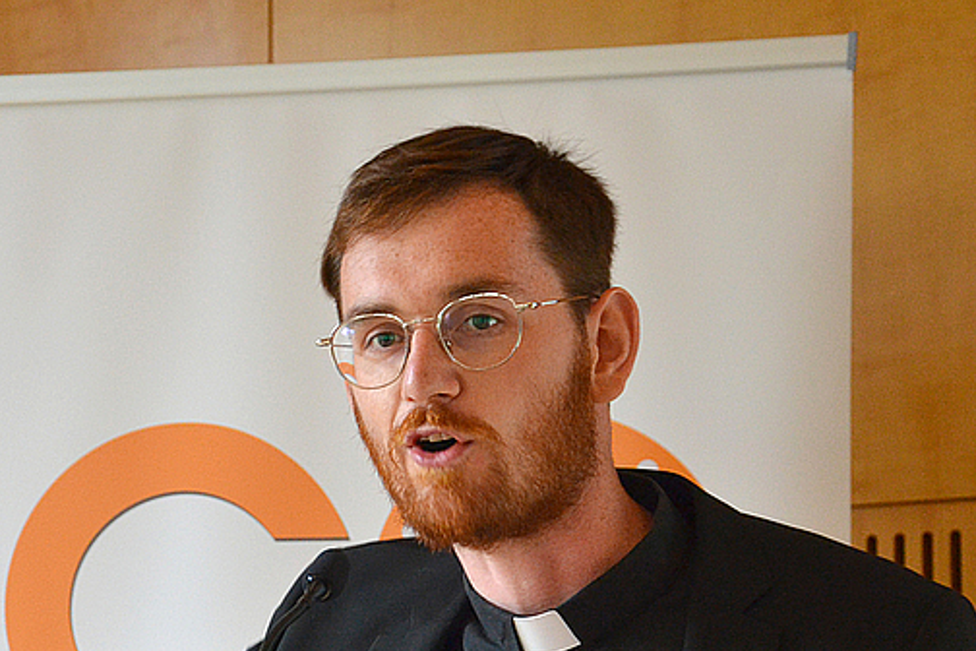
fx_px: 3633
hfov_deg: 15.3
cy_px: 504
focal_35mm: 134
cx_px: 341
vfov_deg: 10.2
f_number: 5
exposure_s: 1/60
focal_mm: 50
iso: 1400
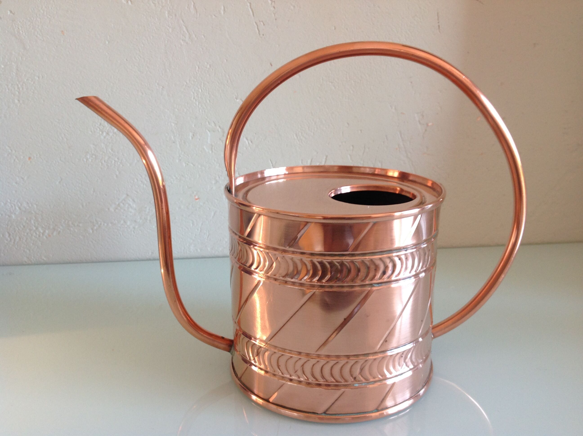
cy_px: 218
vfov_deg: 40.6
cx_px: 292
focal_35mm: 35
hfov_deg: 52.7
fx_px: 589
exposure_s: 1/15
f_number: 2.4
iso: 64
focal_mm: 4.28
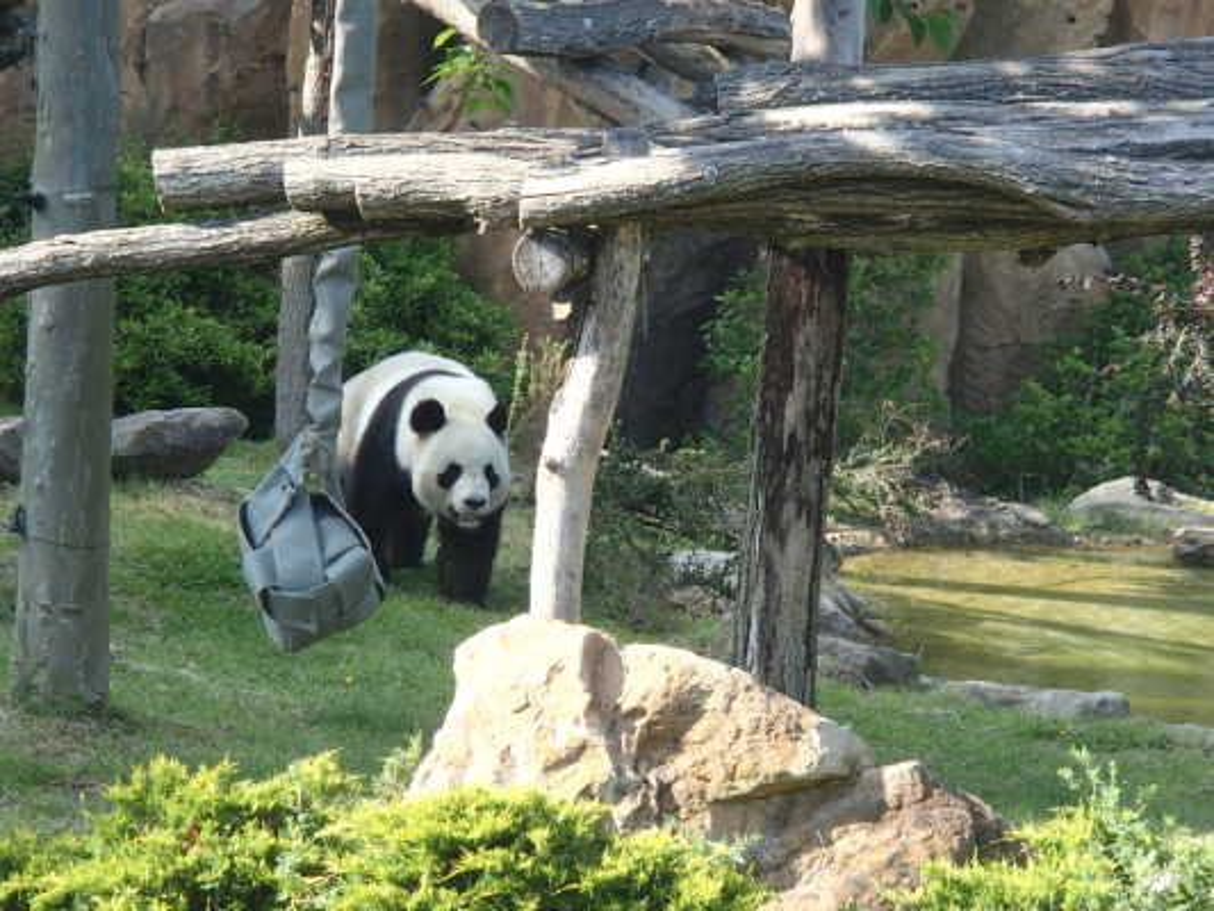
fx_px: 4911
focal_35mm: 140
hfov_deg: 14.1
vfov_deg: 10.6
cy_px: 456
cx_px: 607
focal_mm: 25
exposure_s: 1/125
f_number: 5.9
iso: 200
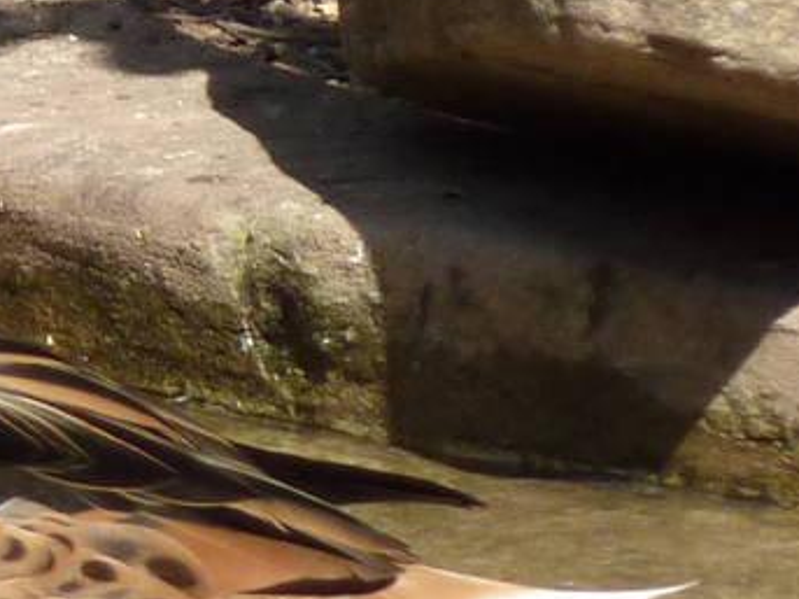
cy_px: 287
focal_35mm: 1401
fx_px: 32326
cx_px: -433
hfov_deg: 1.4
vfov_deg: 1.1
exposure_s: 1/320
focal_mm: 49.2
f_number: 4.9
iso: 160
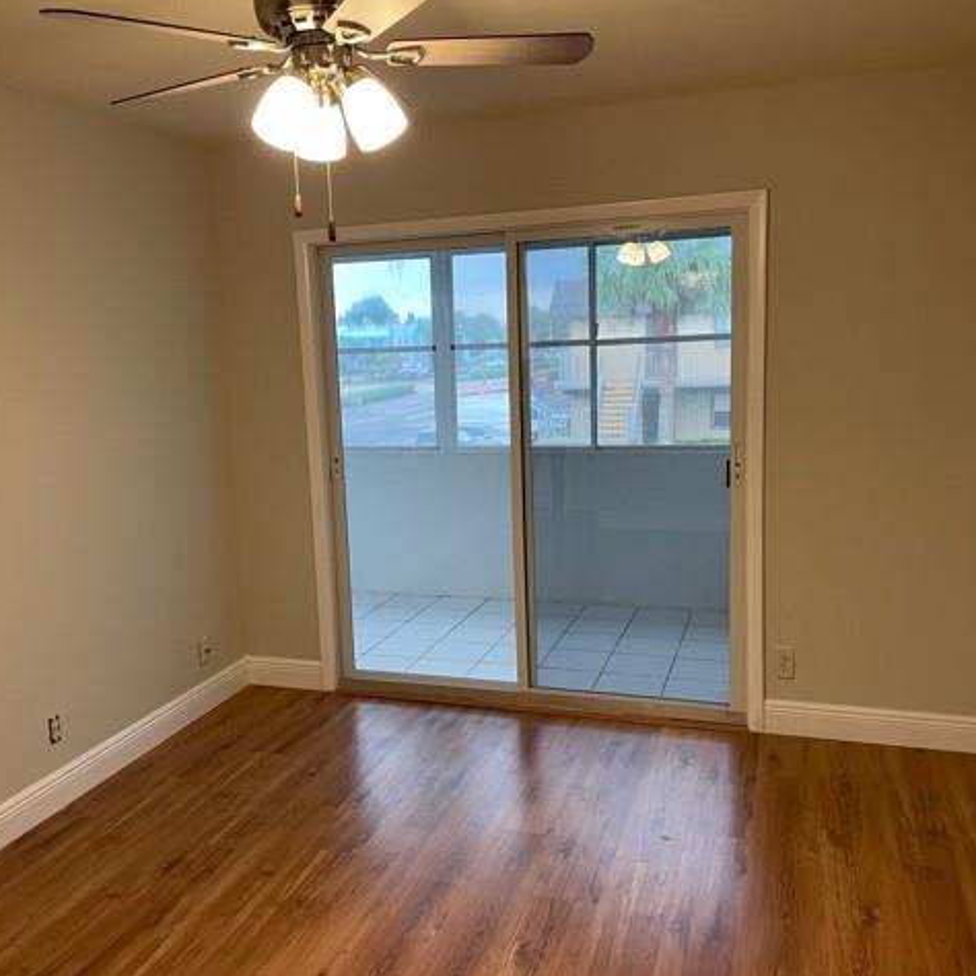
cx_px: 451
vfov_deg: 52.5
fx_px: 989
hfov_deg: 52.5
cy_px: 488
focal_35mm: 31
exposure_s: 1/60
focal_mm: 4.2
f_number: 1.6
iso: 160
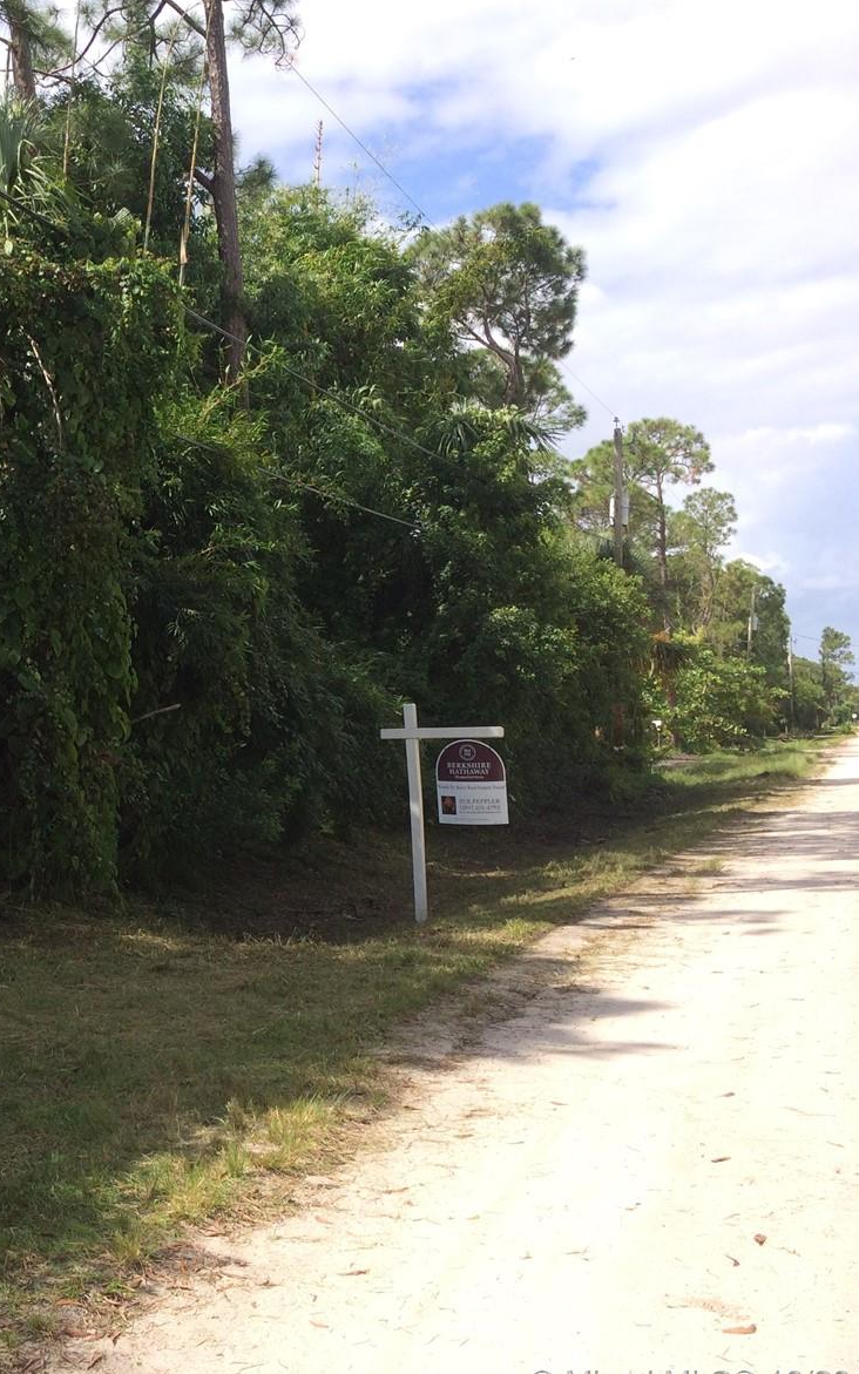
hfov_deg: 28.4
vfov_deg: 47.2
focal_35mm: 42
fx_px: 1573
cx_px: -29
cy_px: 702
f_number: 2.2
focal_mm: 4.15
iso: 32
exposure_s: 1/1244
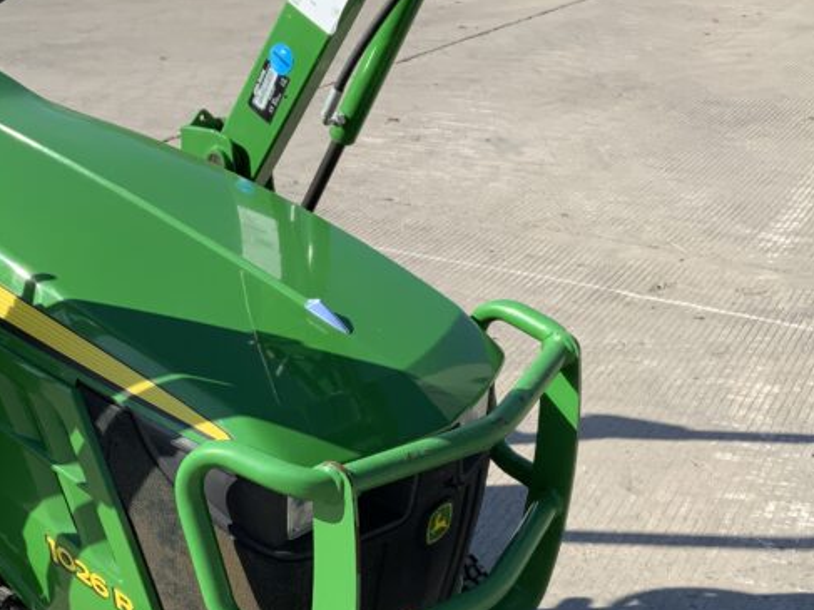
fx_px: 1434
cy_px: 433
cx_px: 291
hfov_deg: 31.5
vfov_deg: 23.8
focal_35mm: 61
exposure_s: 1/1144
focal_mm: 3
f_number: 1.8
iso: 16
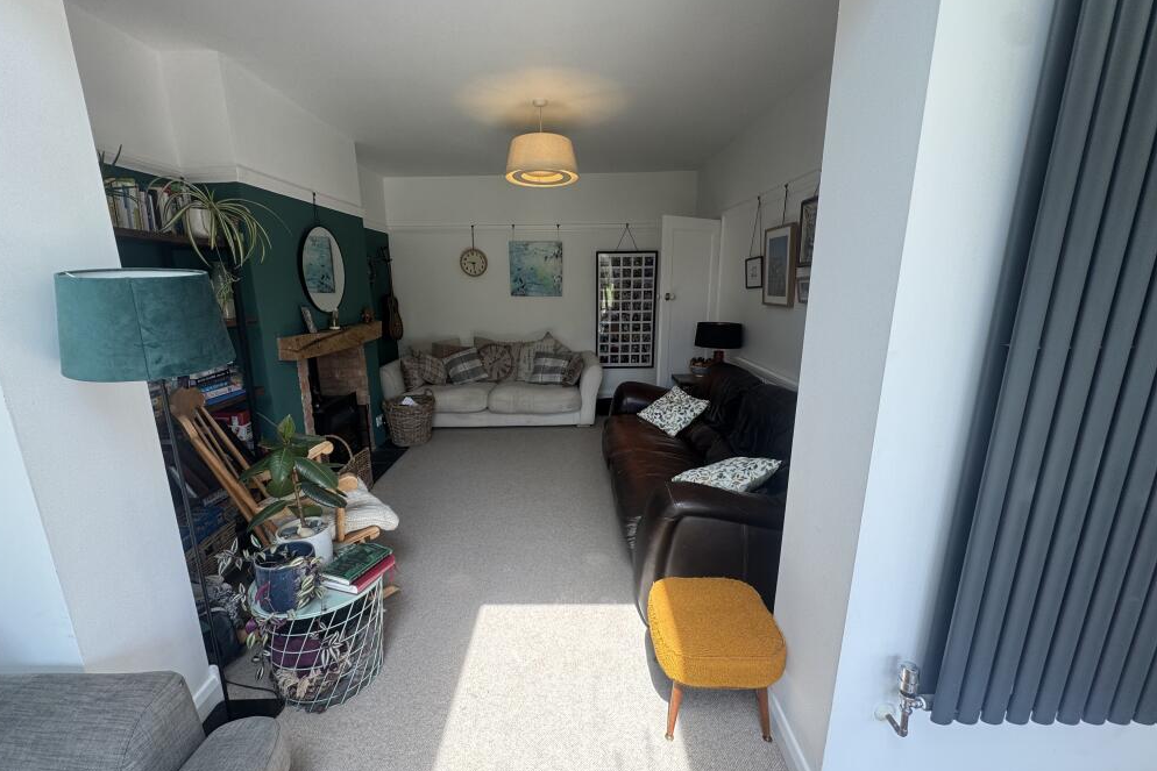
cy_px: 395
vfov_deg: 77.3
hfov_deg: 100.4
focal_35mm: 15
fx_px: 482
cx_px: 562
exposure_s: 1/99
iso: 64
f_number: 2.2
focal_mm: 2.22
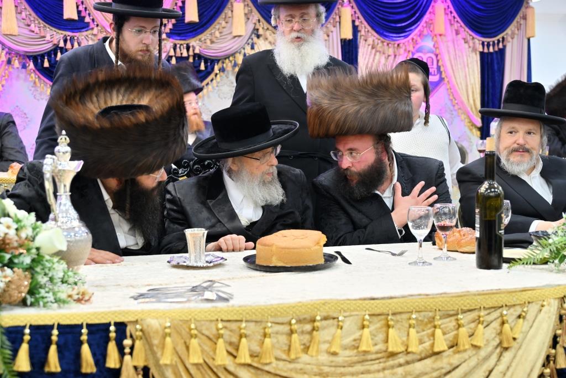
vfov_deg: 28.7
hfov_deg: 41.9
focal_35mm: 47
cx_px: 283
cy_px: 189
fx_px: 739
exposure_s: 1/160
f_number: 4
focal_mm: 47
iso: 500
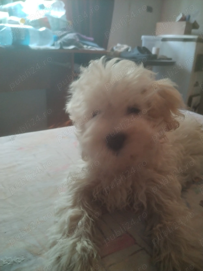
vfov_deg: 67.3
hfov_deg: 53.0
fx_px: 203
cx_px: 102
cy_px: 136
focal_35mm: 26
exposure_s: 1/25
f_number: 1.8
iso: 469
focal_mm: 4.25
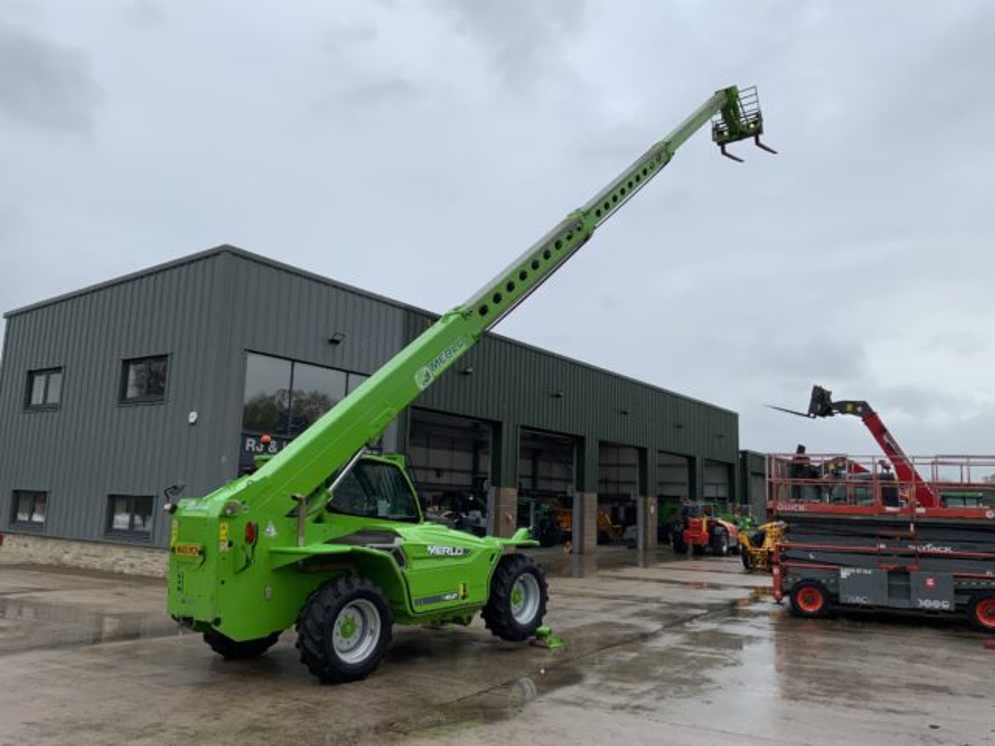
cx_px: 498
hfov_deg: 61.7
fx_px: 834
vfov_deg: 48.2
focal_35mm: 29
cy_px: 373
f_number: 1.8
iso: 16
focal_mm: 3
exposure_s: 1/1168
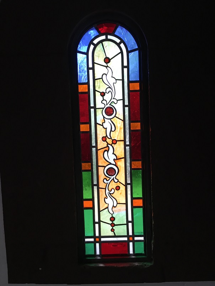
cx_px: 108
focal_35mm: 29
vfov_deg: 61.7
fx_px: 240
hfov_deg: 48.2
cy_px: 143
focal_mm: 4.15
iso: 64
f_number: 2.2
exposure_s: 1/33
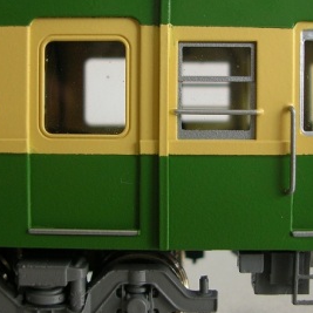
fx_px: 593
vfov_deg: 29.4
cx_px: 188
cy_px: 105
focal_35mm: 58
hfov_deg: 29.5
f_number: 2.8
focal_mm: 5.8
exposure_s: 1/30.4
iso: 50
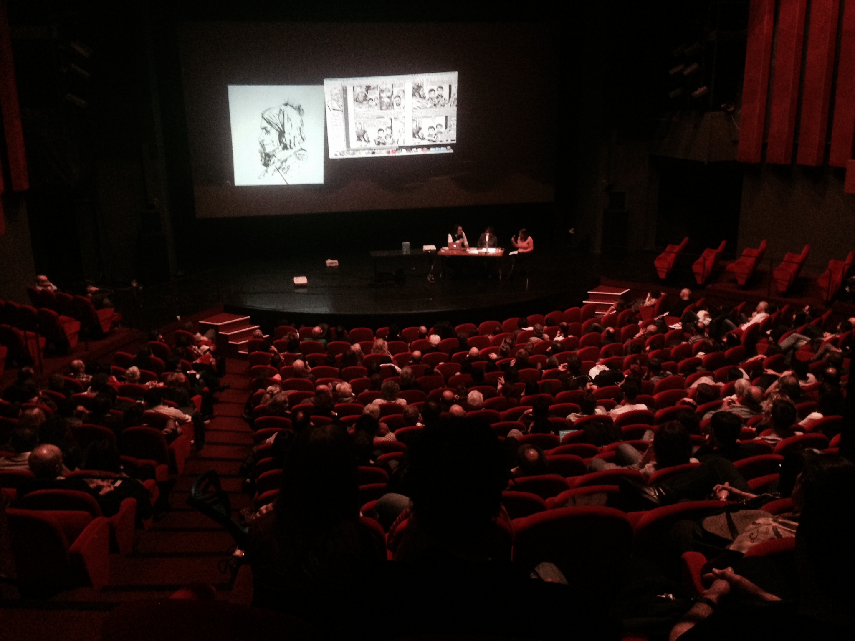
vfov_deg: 42.9
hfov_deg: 55.4
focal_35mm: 33
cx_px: 428
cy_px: 320
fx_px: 815
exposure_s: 1/15
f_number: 2.4
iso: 400
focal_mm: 4.12
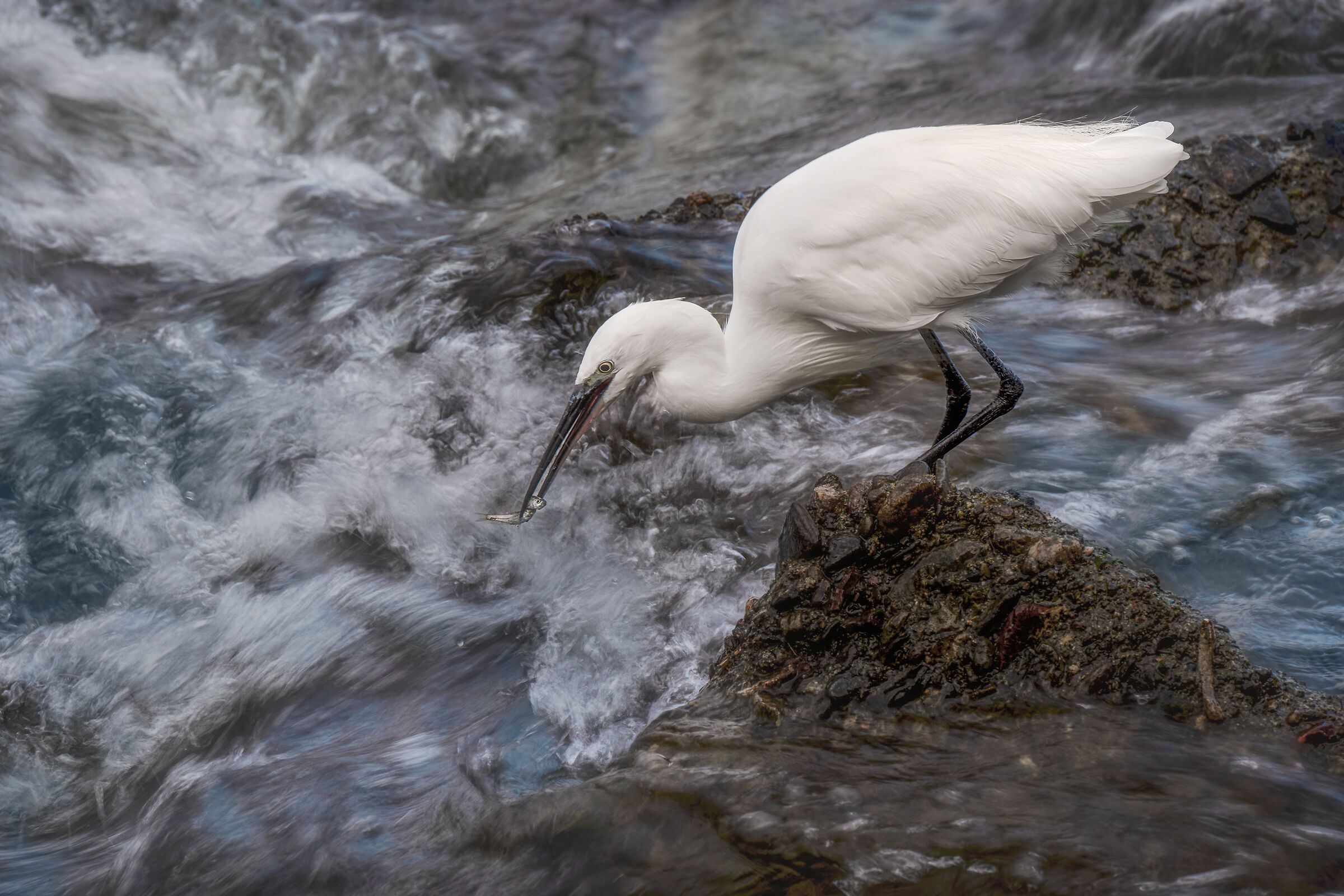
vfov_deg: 3.4
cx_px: 672
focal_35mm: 400
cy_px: 448
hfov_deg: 5.2
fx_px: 14932
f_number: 10
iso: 80
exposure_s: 1/40
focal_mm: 400
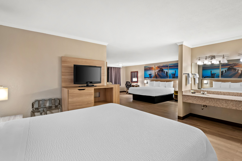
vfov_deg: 70.4
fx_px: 114
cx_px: 121
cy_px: 80
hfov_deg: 93.3
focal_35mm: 17
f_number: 6.3
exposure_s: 1/1.25
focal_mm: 8
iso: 200
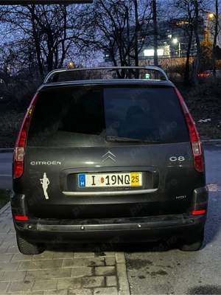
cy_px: 148
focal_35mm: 48
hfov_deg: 30.3
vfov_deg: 39.7
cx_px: 110
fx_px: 409
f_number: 1.78
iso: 400
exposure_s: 1/5
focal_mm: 6.86
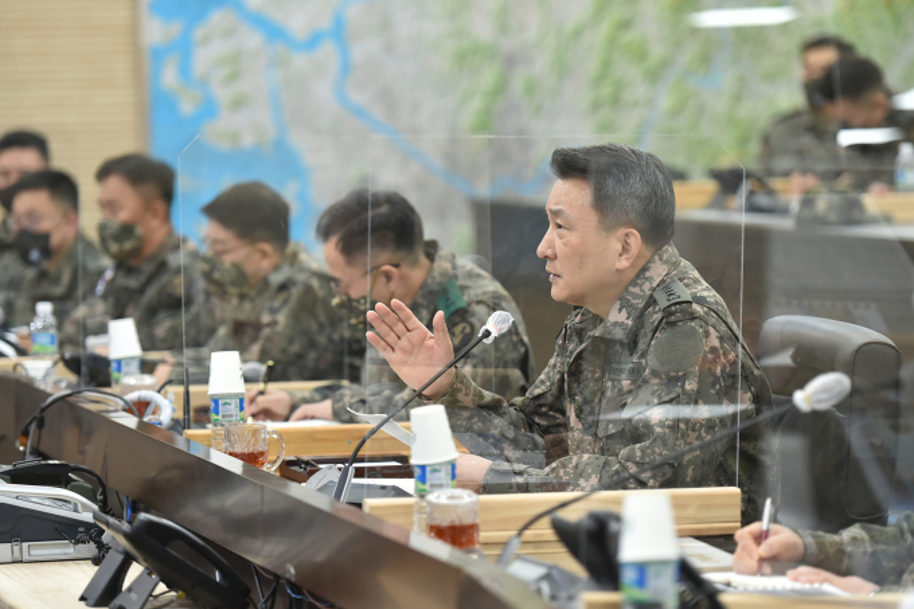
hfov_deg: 14.2
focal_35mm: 145
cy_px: 304
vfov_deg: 9.5
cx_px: 457
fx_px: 3680
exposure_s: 1/250
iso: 1600
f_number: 3.2
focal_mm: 145
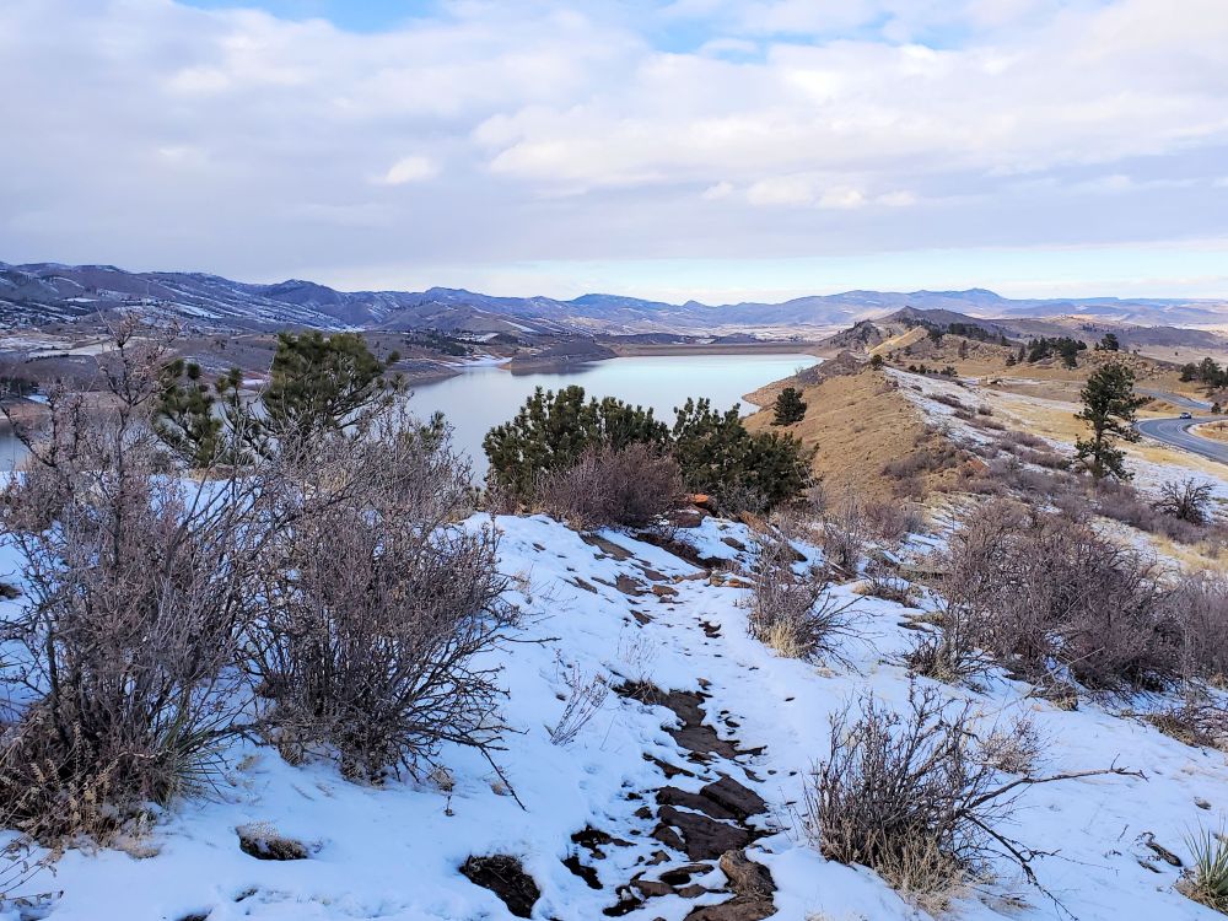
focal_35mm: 26
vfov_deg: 53.1
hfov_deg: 67.3
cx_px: 614
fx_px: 922
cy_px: 460
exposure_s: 1/813
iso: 50
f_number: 2.4
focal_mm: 4.3
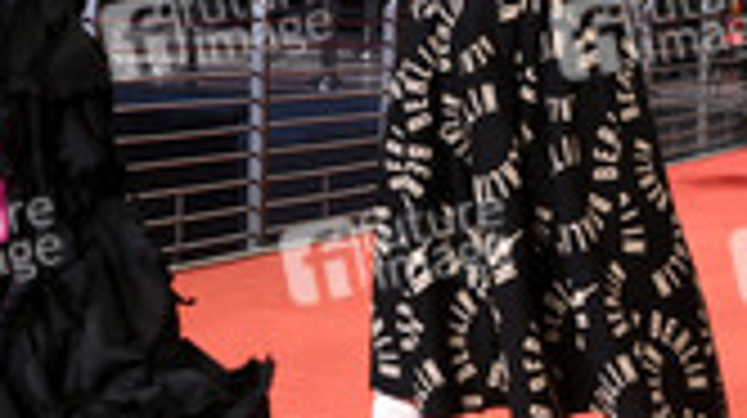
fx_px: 2533
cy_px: 139
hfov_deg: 16.8
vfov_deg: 9.4
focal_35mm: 128
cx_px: 277
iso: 5000
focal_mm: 45
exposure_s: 1/250
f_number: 4.5
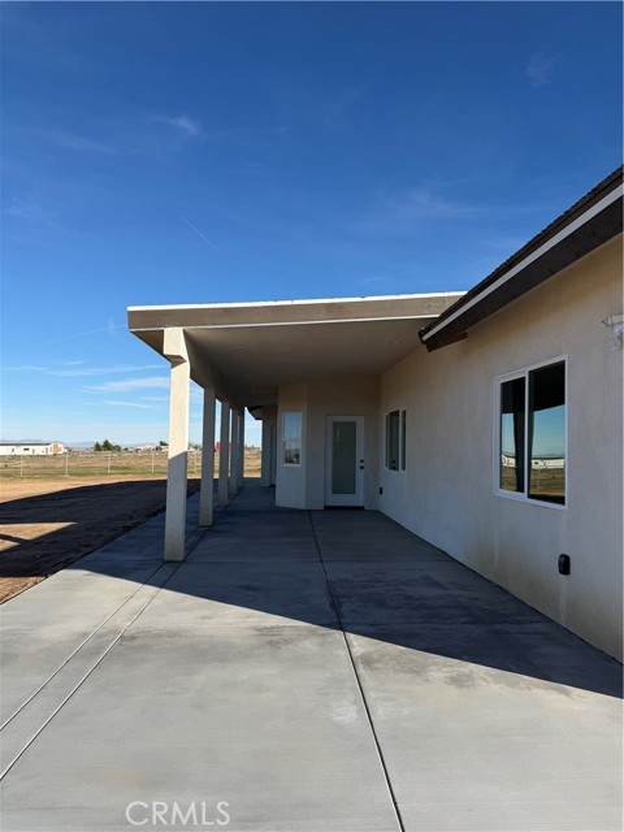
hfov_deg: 56.8
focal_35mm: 24
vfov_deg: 71.6
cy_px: 416
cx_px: 312
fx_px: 577
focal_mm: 6.76
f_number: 1.78
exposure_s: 1/4673
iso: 80
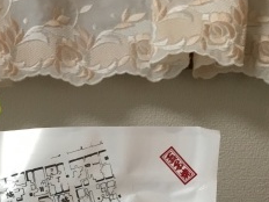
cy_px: 248
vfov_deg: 18.5
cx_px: 1
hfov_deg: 24.8
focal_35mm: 75
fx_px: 583
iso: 100
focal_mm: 4.15
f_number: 2.2
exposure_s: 1/33
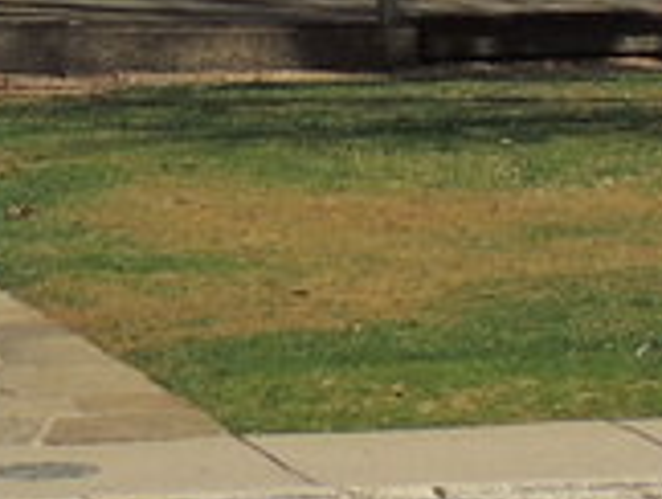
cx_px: 331
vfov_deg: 3.9
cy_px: -1023
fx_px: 7106
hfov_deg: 5.3
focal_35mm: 371
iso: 100
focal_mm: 8.3
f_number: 3.5
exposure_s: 1/1250
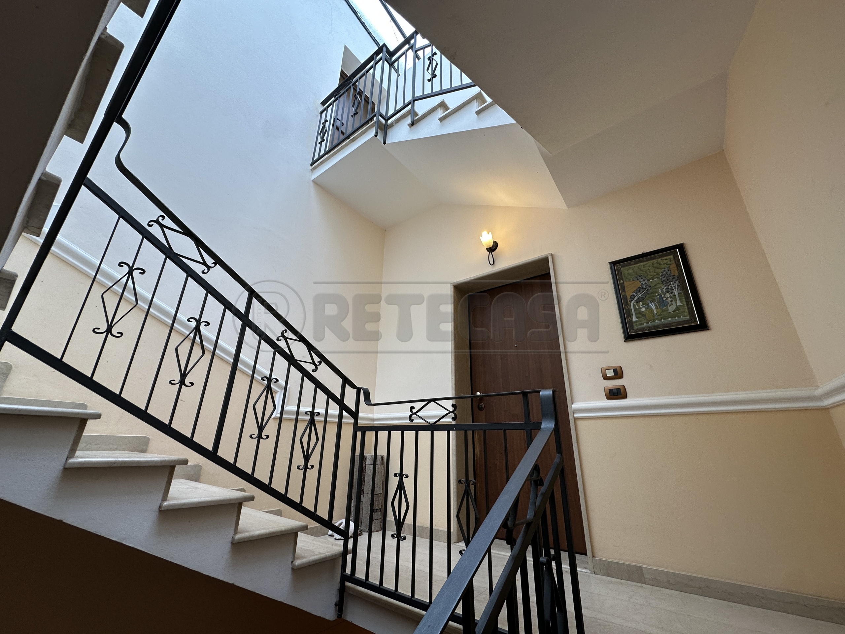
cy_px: 317
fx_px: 342
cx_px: 422
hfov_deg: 102.1
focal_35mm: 14
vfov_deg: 85.7
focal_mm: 2.22
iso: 80
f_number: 2.2
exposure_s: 1/100
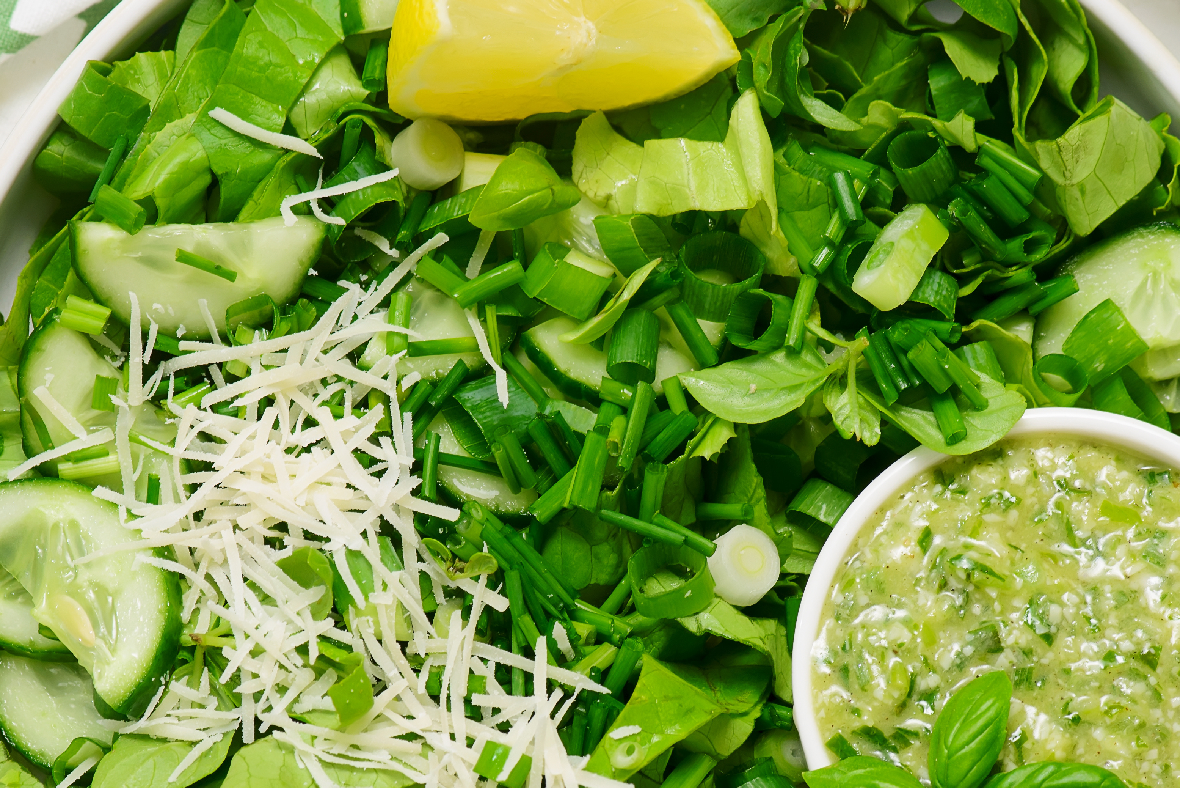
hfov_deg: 10.1
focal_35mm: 203
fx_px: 6656
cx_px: 552
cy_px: 550
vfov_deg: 6.8
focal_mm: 105
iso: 100
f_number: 9
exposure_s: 1/100
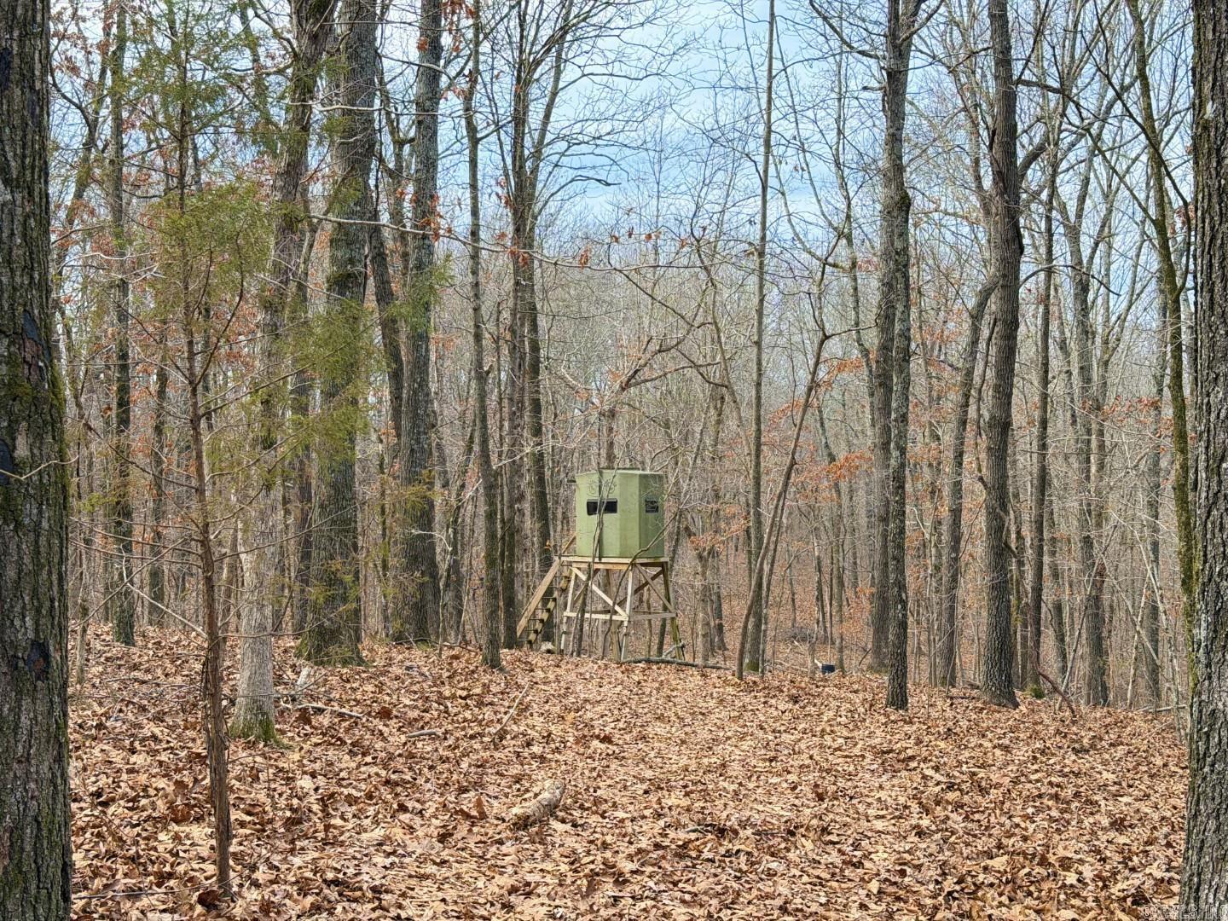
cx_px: 614
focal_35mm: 48
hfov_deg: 39.7
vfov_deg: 30.3
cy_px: 460
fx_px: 1703
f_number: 1.78
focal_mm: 6.76
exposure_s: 1/951
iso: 100
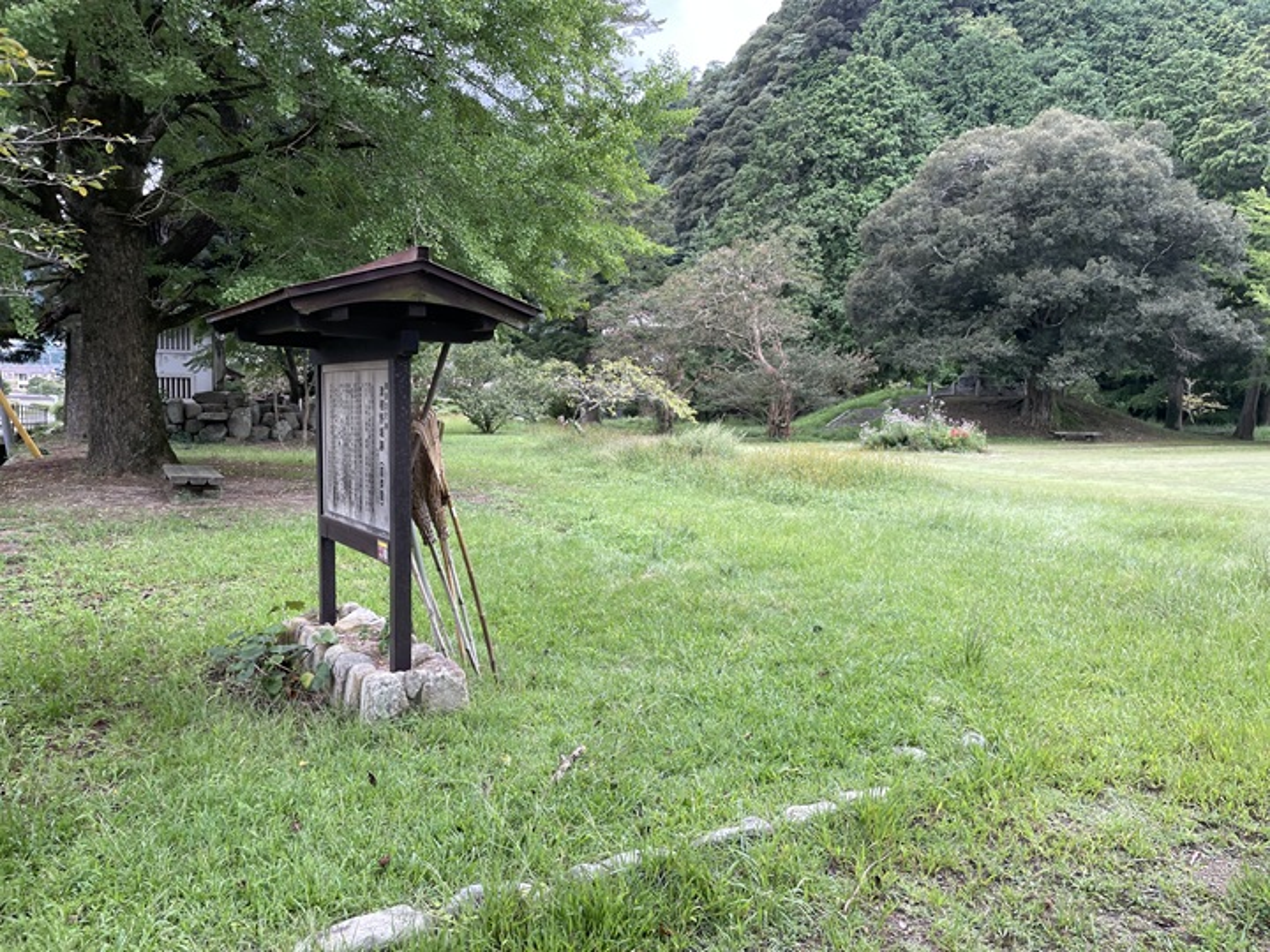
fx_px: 954
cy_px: 476
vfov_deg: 53.1
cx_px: 635
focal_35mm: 26
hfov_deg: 67.3
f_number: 1.6
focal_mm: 4.2
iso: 32
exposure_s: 1/121
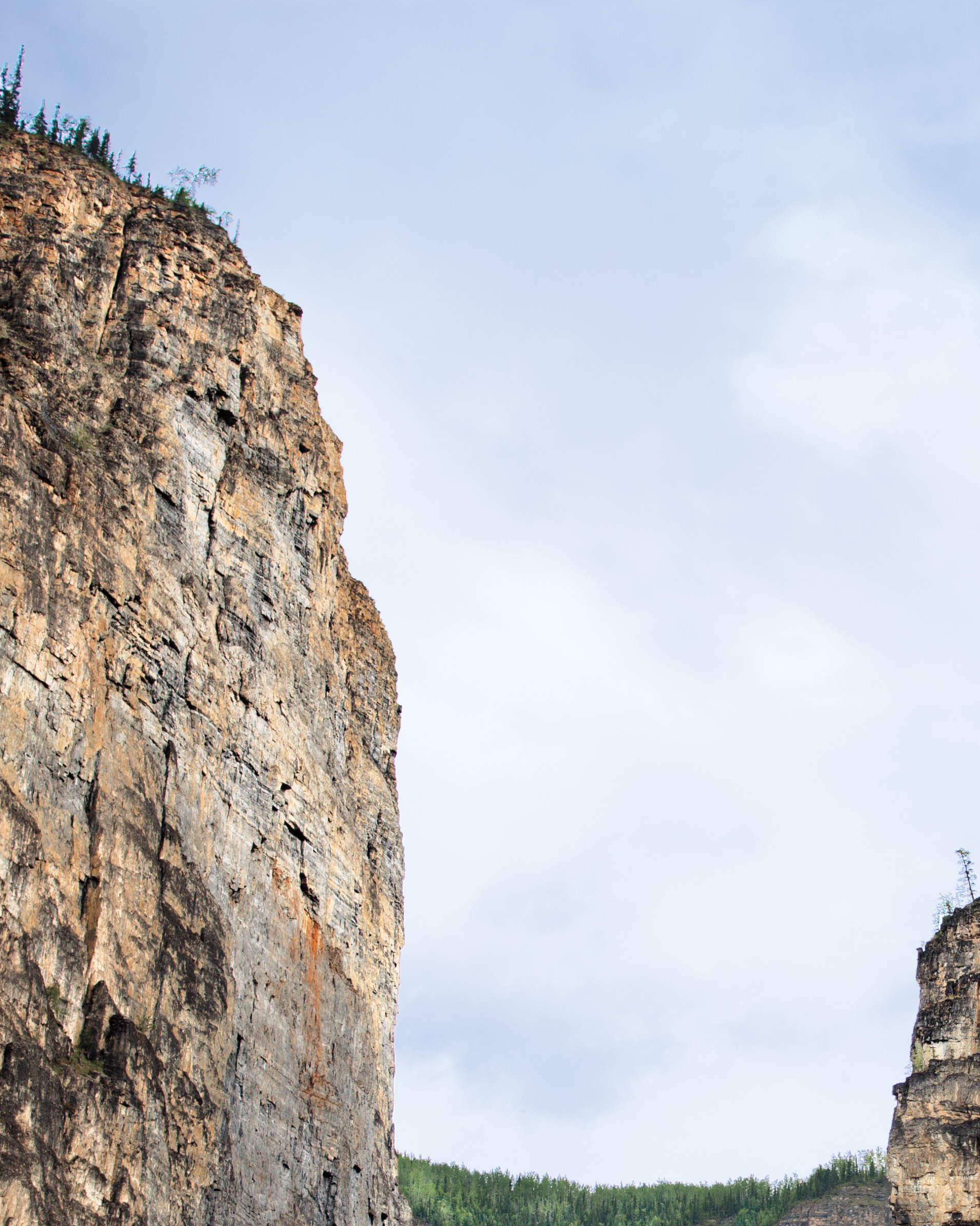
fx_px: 2502
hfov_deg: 21.7
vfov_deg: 26.9
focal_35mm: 69
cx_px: 854
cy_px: 1013
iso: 200
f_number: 3.2
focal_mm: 29
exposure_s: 1/1250
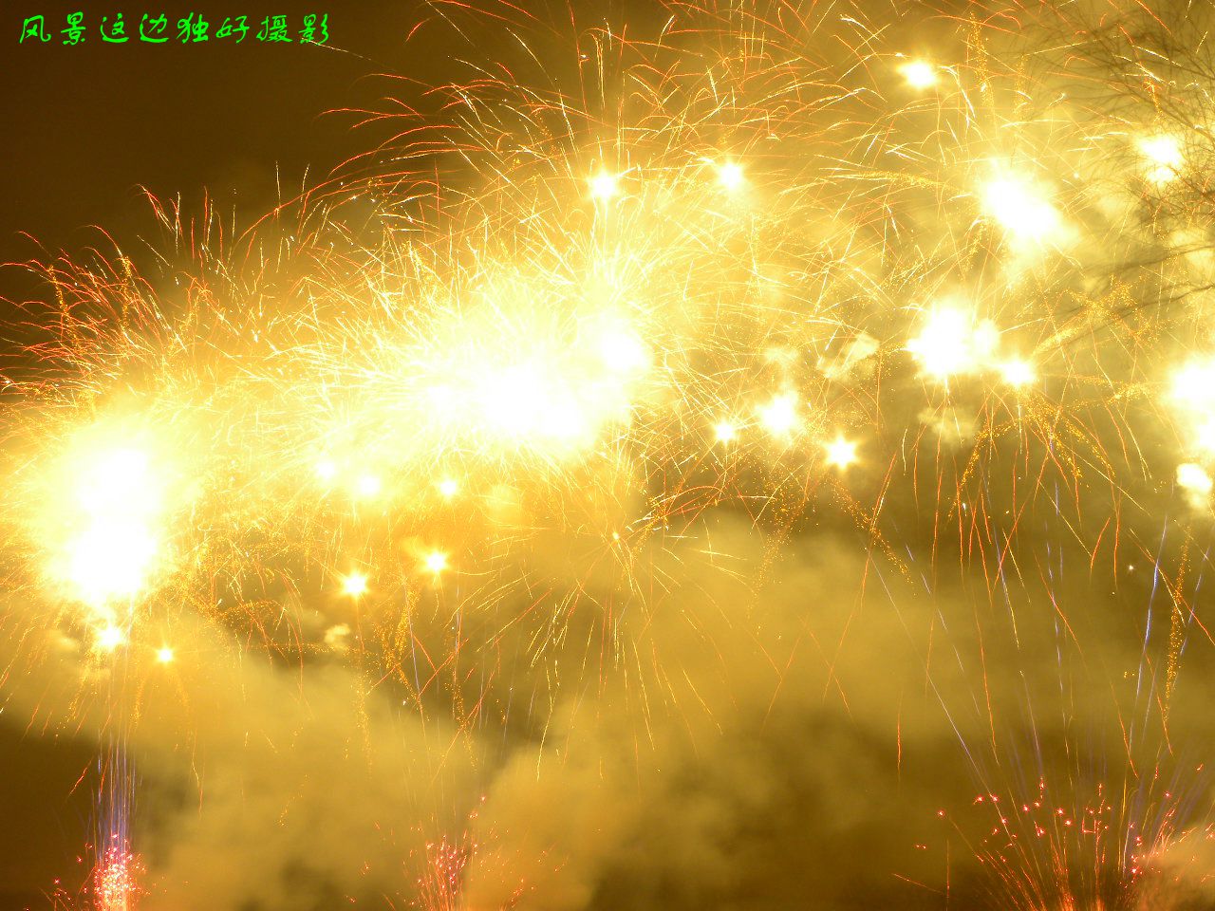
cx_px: 608
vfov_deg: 17.4
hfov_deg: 23.0
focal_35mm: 85
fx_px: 2983
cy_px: 456
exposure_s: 4
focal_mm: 15.1
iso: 64
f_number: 8
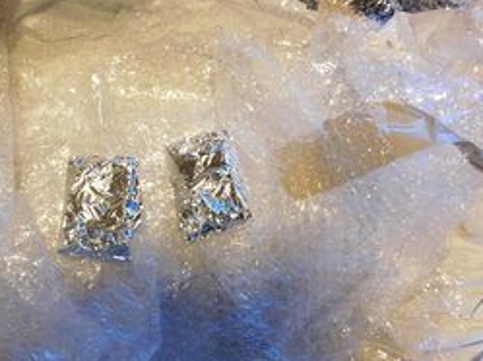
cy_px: 256
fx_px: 516
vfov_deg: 37.9
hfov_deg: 49.4
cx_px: 163
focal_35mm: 37
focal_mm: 4
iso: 400
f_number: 3
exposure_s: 1/10
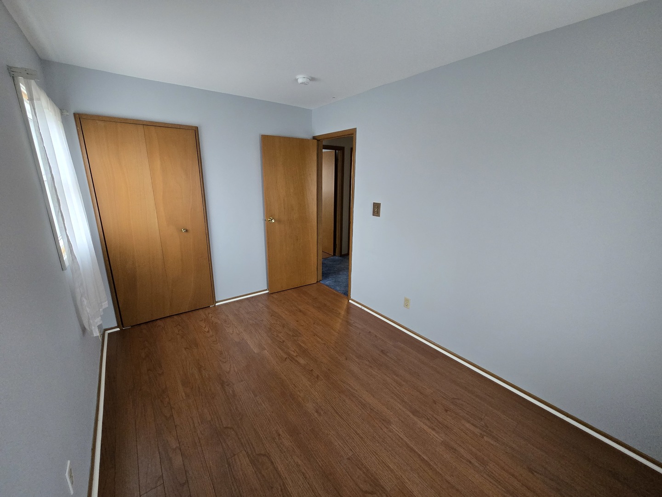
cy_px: 248
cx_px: 331
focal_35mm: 13
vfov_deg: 89.9
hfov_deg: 106.2
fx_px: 249
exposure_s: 1/60
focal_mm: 2.2
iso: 640
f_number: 2.2
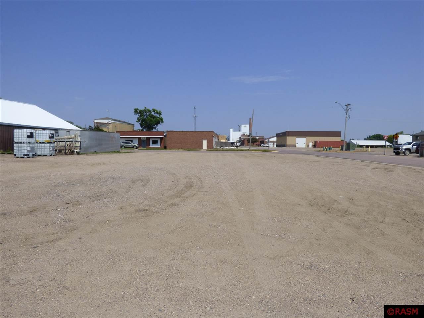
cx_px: 212
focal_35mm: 22
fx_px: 269
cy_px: 159
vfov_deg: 61.1
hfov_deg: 76.4
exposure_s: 1/2000
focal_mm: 3.88
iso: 100
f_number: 4
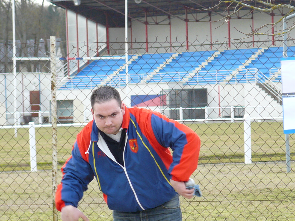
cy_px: 110
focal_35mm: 267
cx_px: 148
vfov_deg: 5.6
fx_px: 2275
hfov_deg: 7.4
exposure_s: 1/125
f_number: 3.3
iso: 100
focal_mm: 29.7
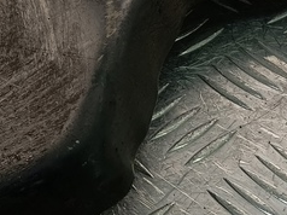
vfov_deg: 14.9
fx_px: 820
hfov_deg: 19.5
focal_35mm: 99
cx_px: 34
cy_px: 92
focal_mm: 4.11
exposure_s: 1/100
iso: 64
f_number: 1.6
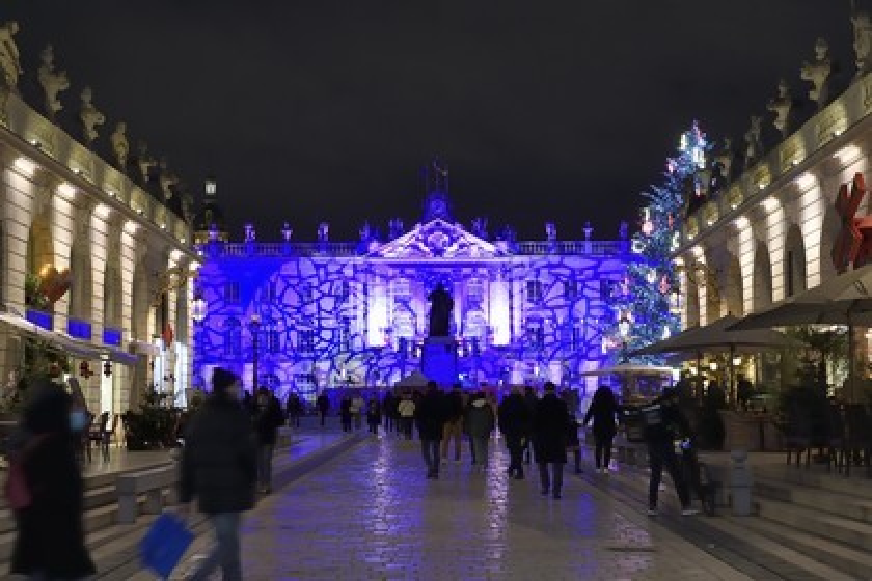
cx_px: 436
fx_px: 1405
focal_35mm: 58
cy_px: 290
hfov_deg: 34.5
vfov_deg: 23.4
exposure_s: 1/13
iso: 1600
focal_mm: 58
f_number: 6.3
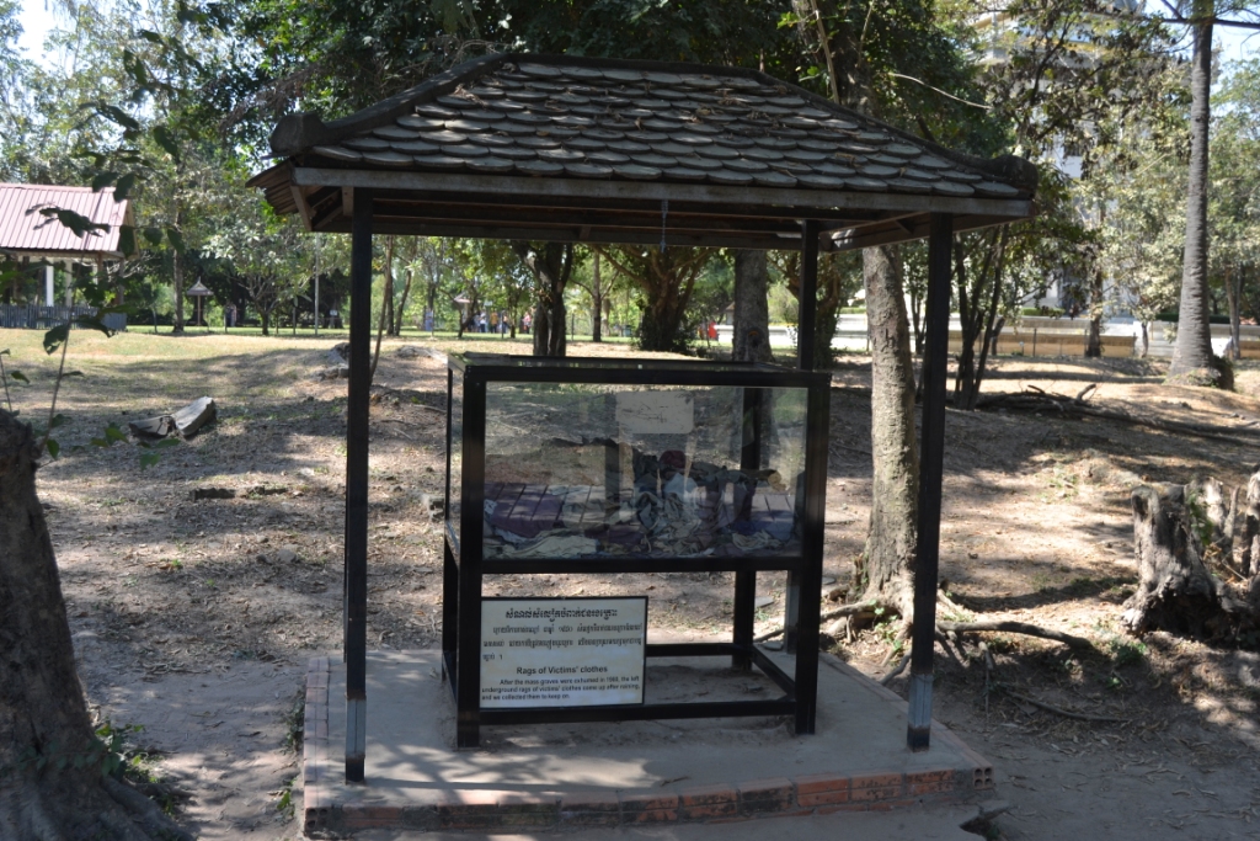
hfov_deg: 53.1
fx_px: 1260
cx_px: 630
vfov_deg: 36.9
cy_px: 420
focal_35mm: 36
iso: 100
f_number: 5.6
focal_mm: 24
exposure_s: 1/125
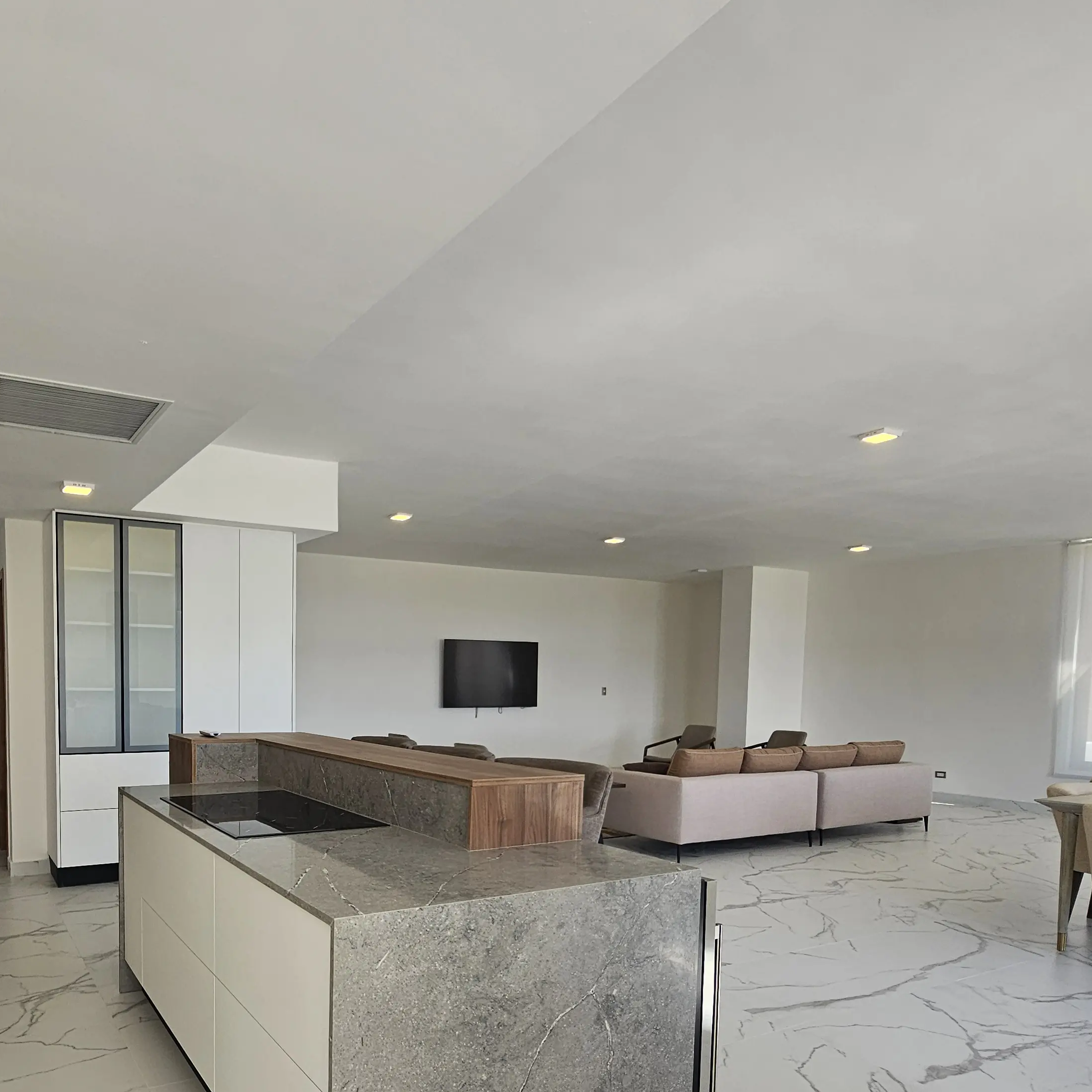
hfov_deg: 69.7
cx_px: 350
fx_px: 749
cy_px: 740
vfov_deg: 69.8
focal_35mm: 21
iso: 50
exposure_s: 1/148
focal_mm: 2.2
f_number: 2.2
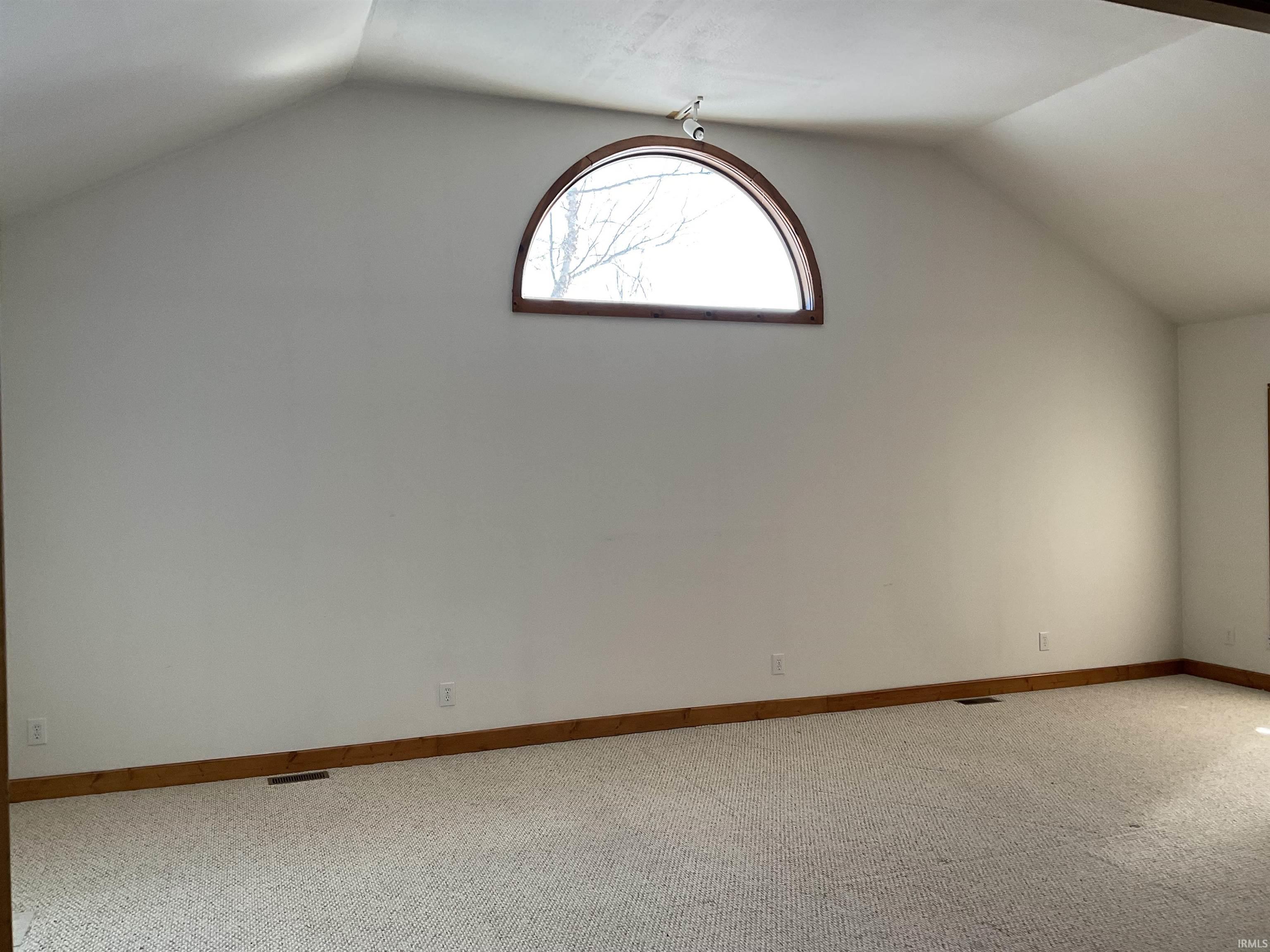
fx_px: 1064
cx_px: 635
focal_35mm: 29
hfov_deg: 61.7
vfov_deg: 48.2
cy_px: 476
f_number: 1.8
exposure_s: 1/60
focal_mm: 3
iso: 50
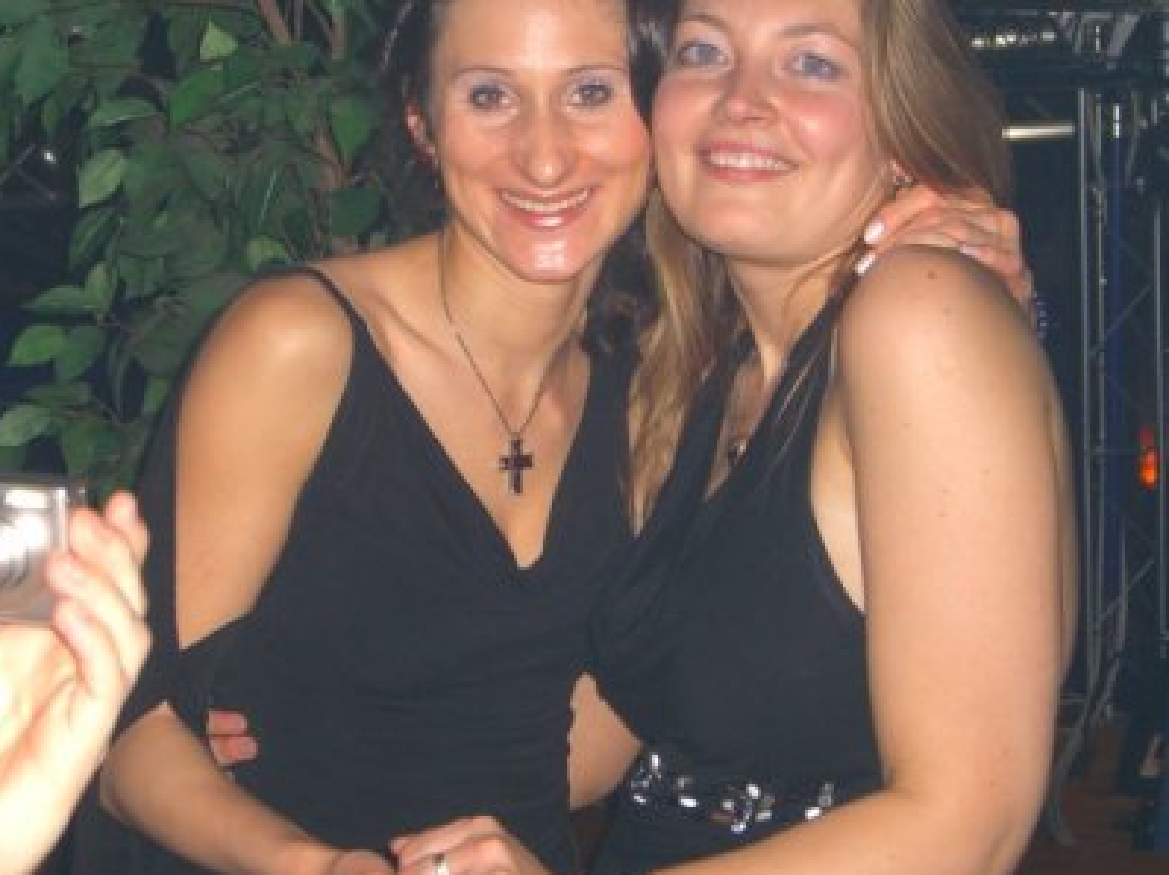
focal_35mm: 86
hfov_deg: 22.8
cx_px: 508
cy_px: 332
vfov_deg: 17.1
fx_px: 2903
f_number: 3.6
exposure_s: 1/60
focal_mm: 11.8
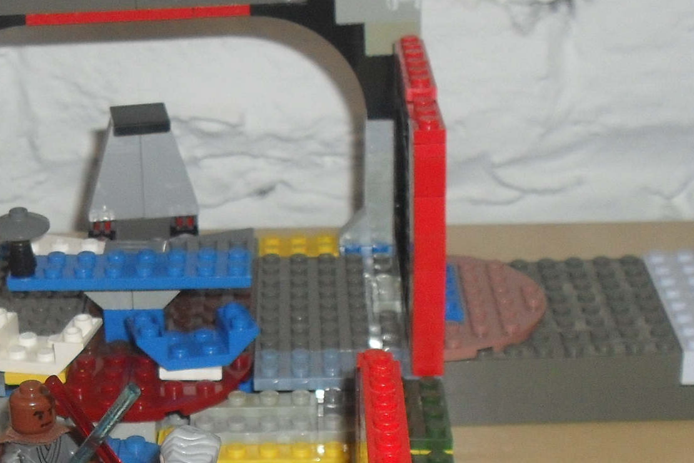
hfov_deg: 23.4
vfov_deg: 15.8
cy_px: 440
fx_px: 1638
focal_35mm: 85
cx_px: 101
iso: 200
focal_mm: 6.3
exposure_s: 1/45
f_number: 3.2
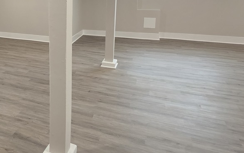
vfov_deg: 35.9
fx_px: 226
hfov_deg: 50.5
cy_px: 29
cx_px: 26
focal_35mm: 34
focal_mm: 2.2
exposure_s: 1/60
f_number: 1.9
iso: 160
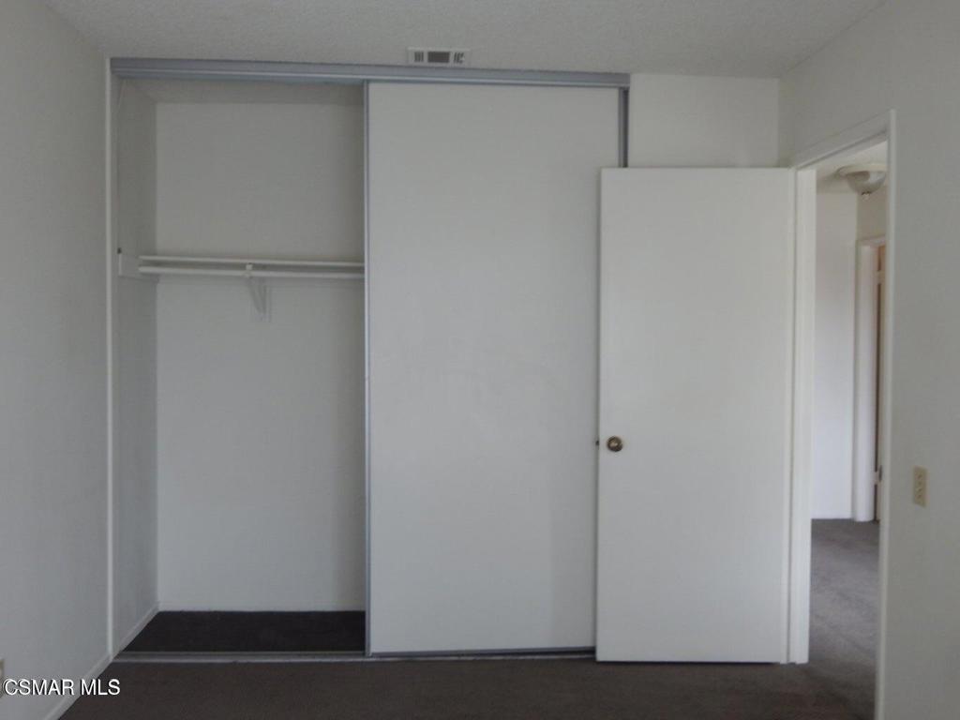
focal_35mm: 31
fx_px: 860
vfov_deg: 45.4
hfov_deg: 58.4
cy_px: 360
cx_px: 480
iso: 125
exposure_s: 1/30
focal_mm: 5.6
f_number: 3.2
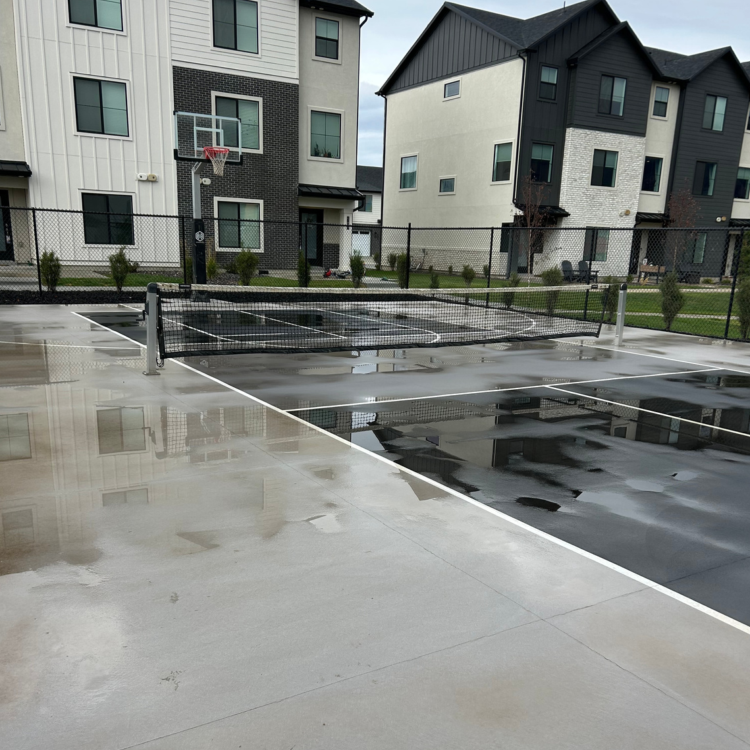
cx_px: 373
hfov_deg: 52.5
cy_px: 447
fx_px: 760
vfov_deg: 52.2
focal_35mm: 31
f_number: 1.5
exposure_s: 1/1698
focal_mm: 5.7
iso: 50
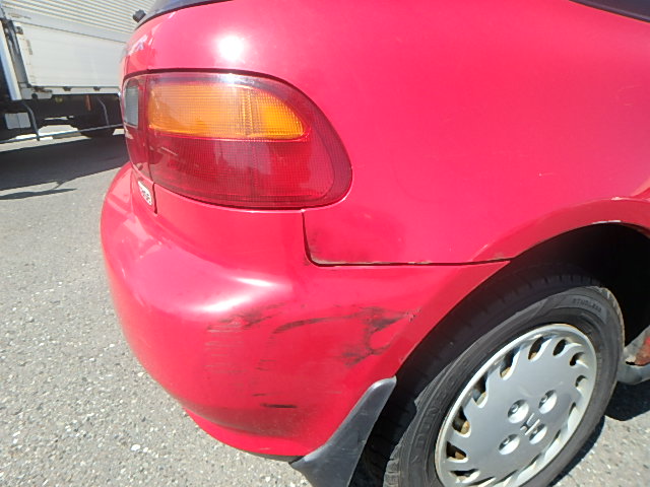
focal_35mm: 21
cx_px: 325
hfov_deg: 79.0
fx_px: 394
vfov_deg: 63.4
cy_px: 244
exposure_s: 1/640
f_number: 3.5
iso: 125
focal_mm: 3.7
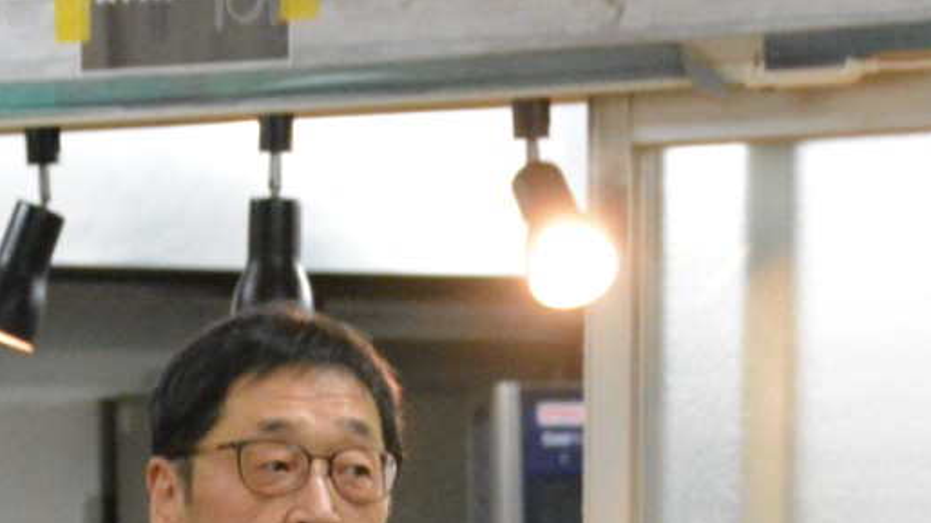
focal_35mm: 297
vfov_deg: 4.1
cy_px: 814
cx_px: 246
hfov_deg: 7.3
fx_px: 7331
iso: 6400
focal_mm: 60
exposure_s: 1/100
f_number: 6.3
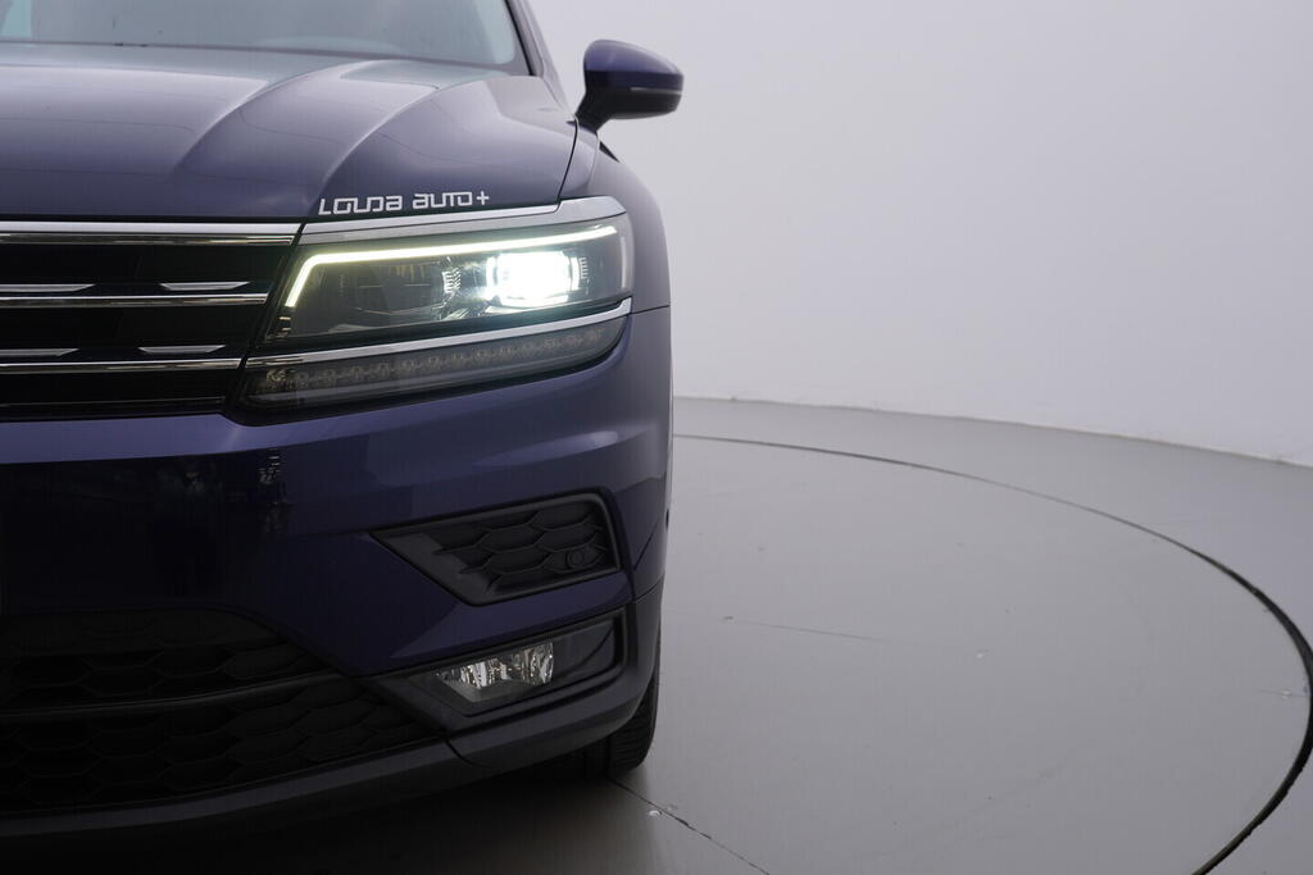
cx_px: 656
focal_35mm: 36
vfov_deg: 36.9
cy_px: 438
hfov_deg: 53.1
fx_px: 1313
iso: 125
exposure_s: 1/100
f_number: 4.5
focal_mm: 24
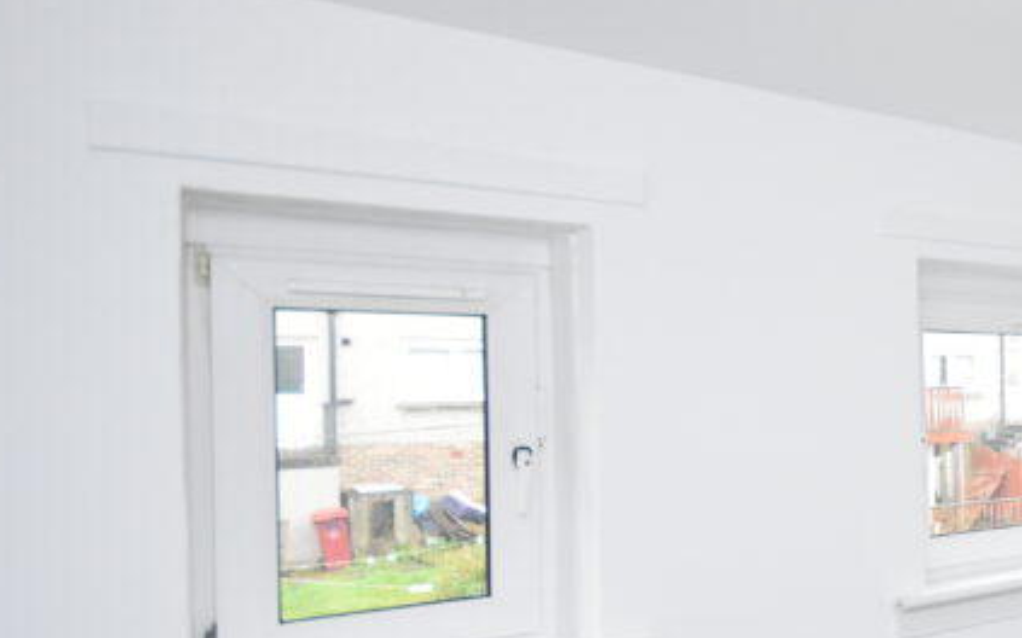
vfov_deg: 34.3
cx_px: 1203
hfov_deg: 39.5
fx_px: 1030
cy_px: 388
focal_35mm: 37
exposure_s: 1/60
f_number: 4
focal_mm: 10
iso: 2500
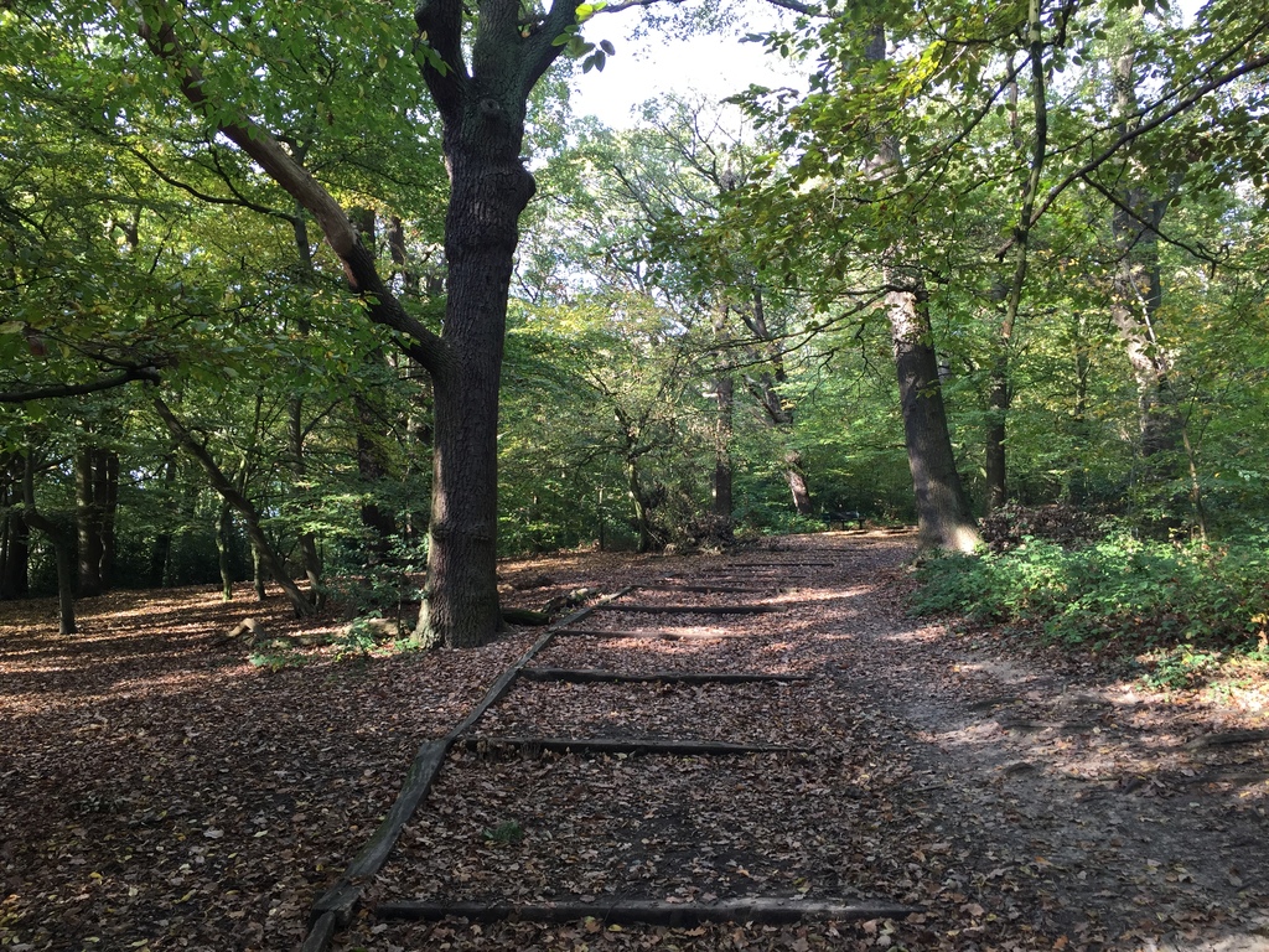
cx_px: 634
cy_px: 476
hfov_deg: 61.7
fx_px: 1063
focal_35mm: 29
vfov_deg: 48.2
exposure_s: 1/100
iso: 50
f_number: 2.2
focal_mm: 4.15
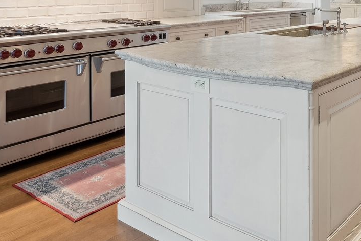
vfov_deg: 30.6
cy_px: -16
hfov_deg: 45.5
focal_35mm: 40
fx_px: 397
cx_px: 307
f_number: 9
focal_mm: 11.5
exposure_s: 1/3.33
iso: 200
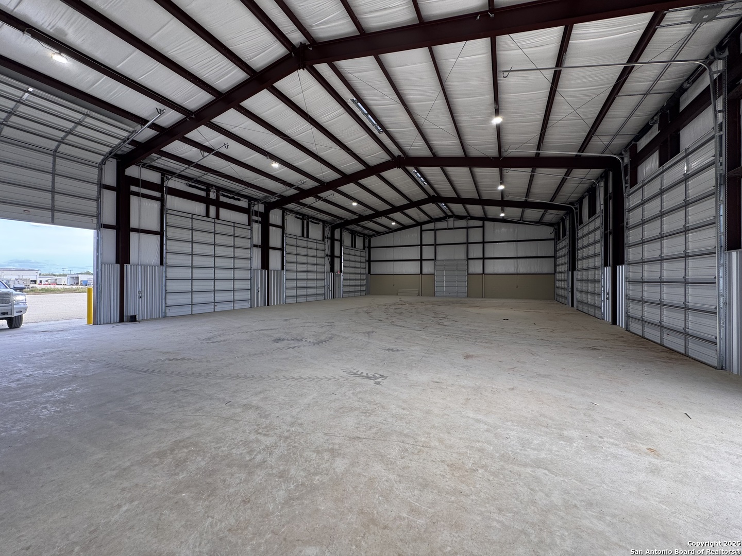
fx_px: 300
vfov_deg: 85.7
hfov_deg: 102.1
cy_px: 278
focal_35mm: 14
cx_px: 371
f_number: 2.2
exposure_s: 1/114
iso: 40
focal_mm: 2.22
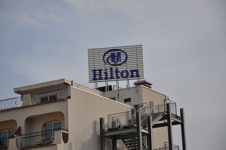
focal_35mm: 158
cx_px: 113
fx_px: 987
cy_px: 75
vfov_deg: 8.7
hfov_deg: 13.1
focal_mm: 105
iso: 200
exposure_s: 1/400
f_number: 8
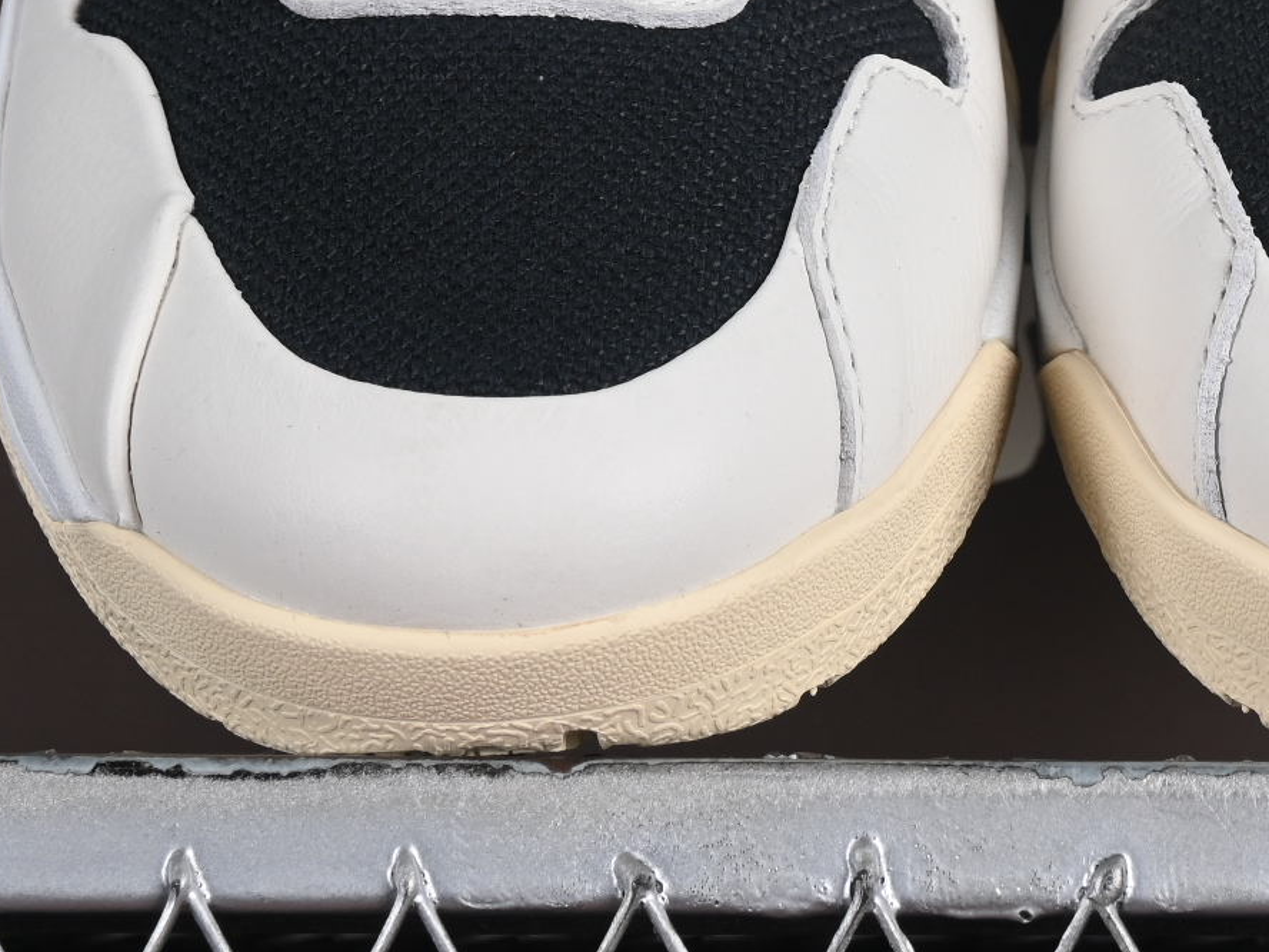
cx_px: 1063
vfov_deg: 6.5
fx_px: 8285
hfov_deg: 8.7
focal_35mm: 226
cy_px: -50
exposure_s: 1/80
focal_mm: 50
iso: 160
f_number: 8
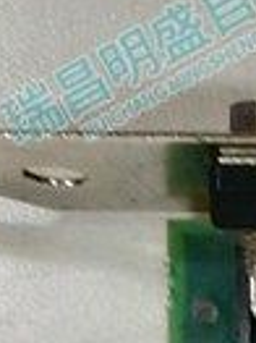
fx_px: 1965
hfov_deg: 6.7
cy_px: 966
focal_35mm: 199
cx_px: 784
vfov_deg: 8.6
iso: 332
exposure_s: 1/33.3
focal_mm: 3.44
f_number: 2
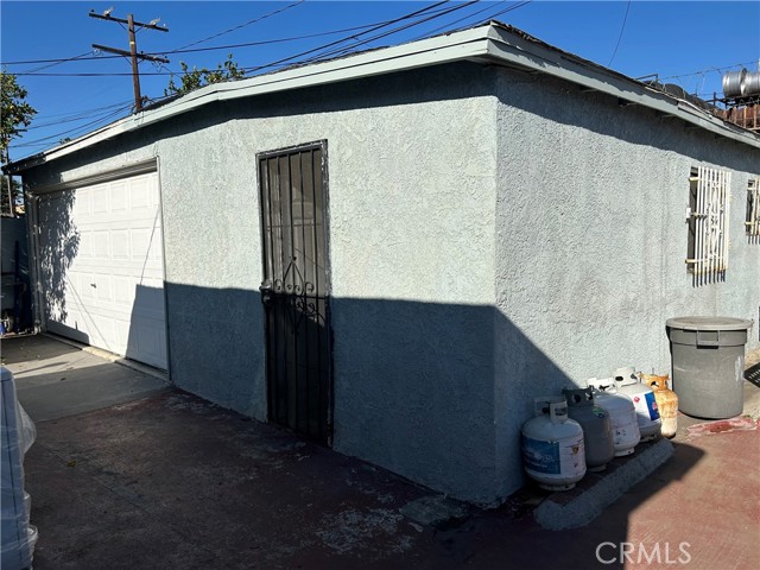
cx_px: 380
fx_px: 571
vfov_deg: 53.1
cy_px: 285
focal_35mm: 26
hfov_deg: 67.3
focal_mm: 5.7
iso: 50
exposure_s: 1/6993
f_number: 1.5
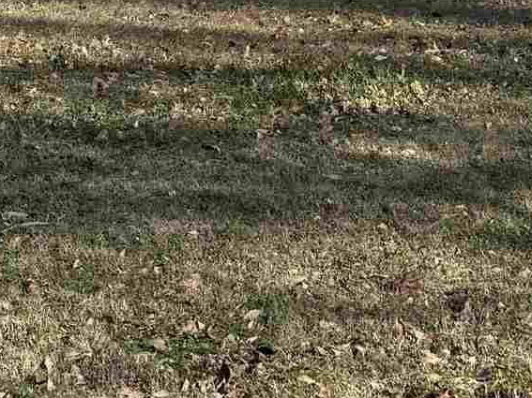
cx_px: 184
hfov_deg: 15.1
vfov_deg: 10.8
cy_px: -290
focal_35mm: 130
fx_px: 1997
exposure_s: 1/3425
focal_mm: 6.76
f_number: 1.78
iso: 80
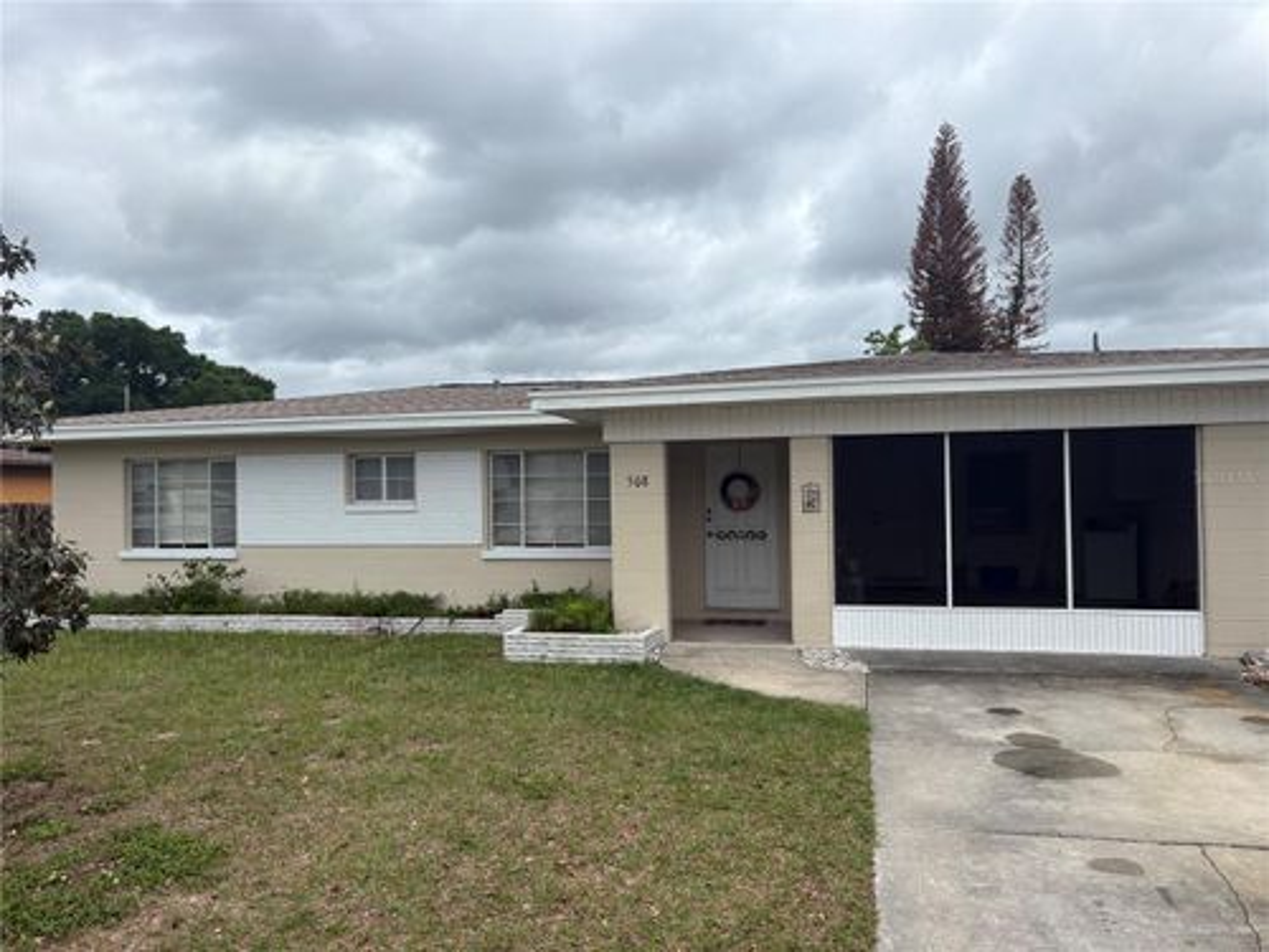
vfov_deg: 53.1
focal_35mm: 26
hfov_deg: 67.3
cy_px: 476
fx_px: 953
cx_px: 634
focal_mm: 5.96
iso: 50
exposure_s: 1/5348
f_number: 1.6
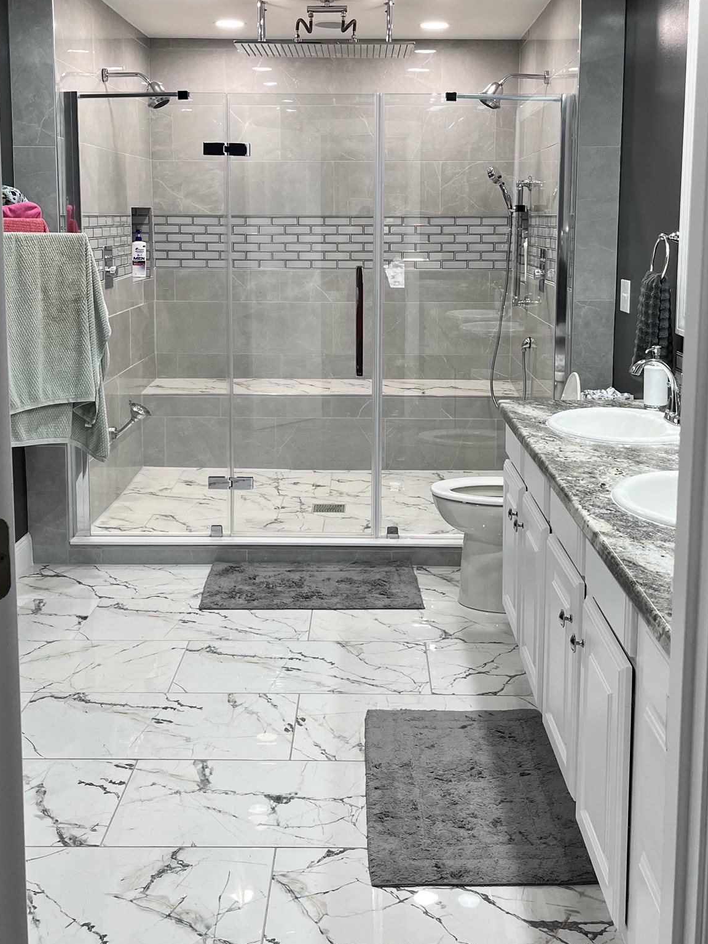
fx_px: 1064
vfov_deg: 47.5
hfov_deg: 36.8
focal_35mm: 39
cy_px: 358
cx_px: 355
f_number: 1.6
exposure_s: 1/120
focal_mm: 5.1
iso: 80
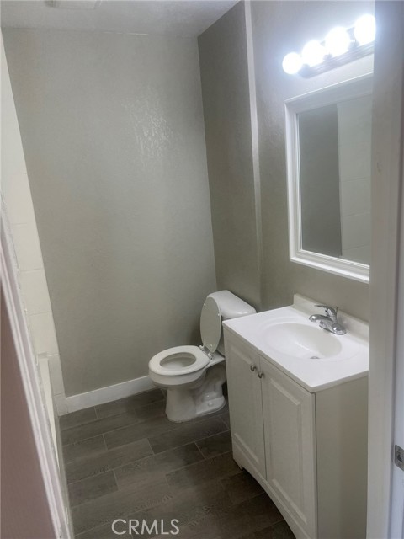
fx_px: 405
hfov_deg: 53.1
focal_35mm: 26
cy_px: 270
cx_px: 202
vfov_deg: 67.3
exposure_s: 1/163
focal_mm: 5.7
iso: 64
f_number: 1.5
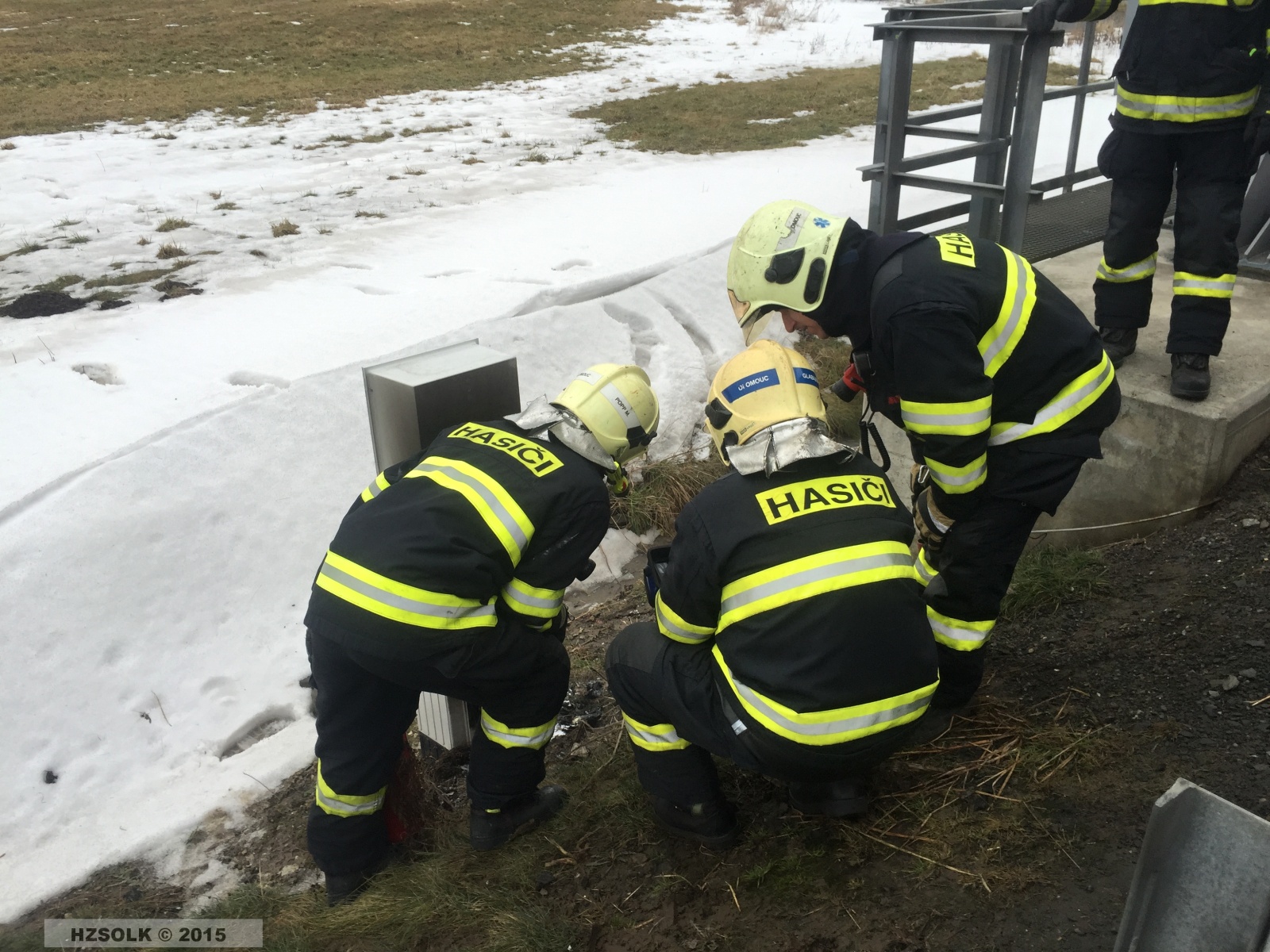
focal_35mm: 29
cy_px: 476
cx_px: 635
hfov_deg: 61.7
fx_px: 1064
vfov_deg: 48.2
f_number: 2.2
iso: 32
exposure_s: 1/139
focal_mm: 4.15
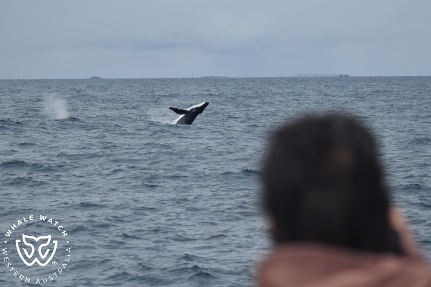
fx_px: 1317
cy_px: 144
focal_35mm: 110
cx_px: 216
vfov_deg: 12.4
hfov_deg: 18.6
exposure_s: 1/8000
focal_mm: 110
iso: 500
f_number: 5
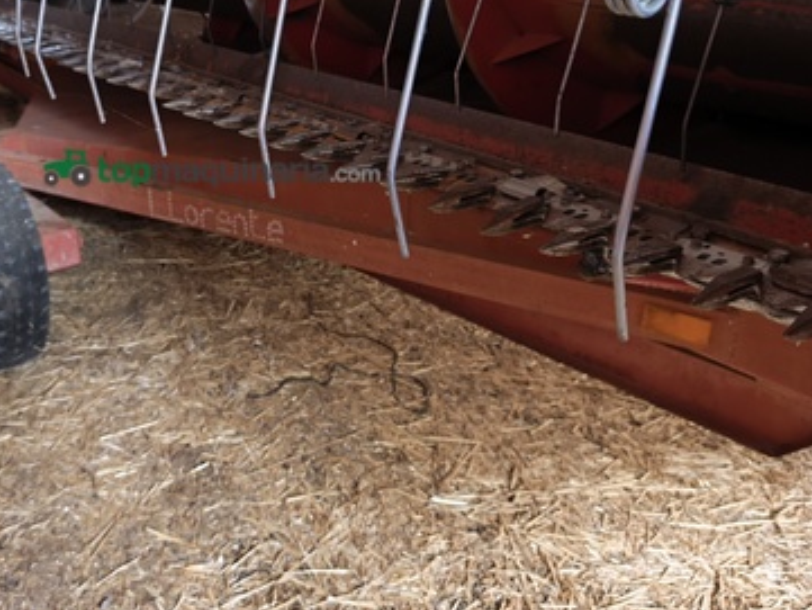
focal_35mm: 35
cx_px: 213
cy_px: 169
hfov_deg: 50.6
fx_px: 821
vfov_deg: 39.8
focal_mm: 6.18
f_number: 1.65
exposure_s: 1/25
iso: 1600
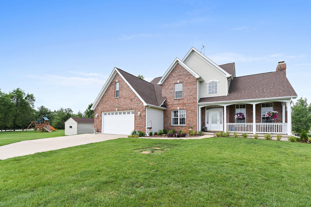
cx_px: 156
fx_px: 130
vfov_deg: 77.3
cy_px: 104
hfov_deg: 100.4
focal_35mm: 15
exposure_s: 1/200
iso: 200
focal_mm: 15
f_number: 11
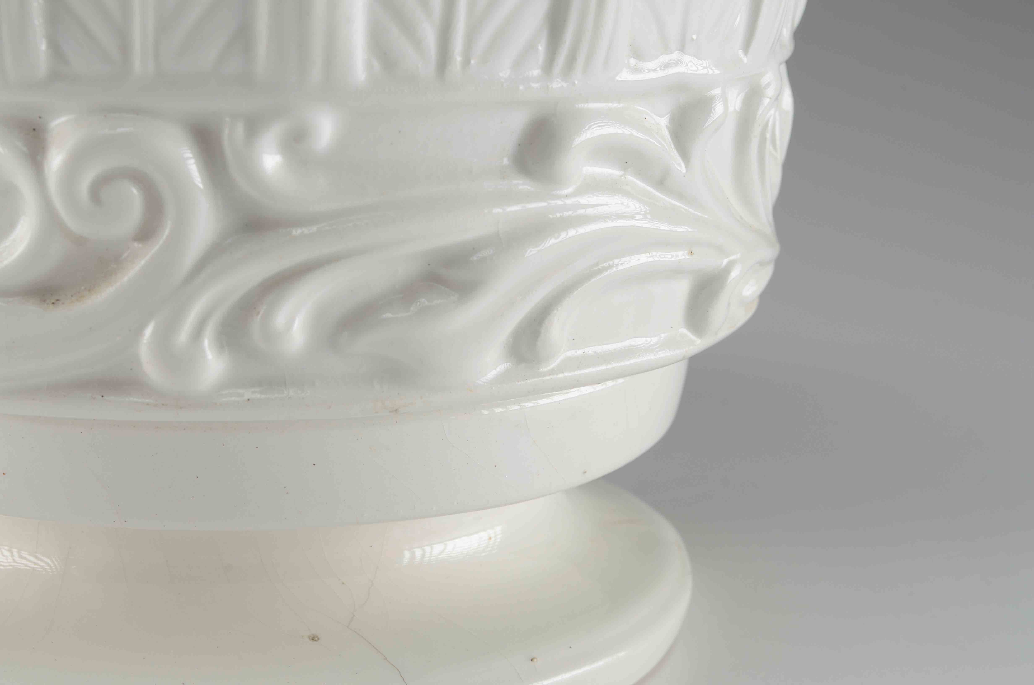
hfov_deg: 24.7
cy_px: 342
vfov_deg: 16.5
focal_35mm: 82
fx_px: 2365
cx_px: 517
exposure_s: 1/80
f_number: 14
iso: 100
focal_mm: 55
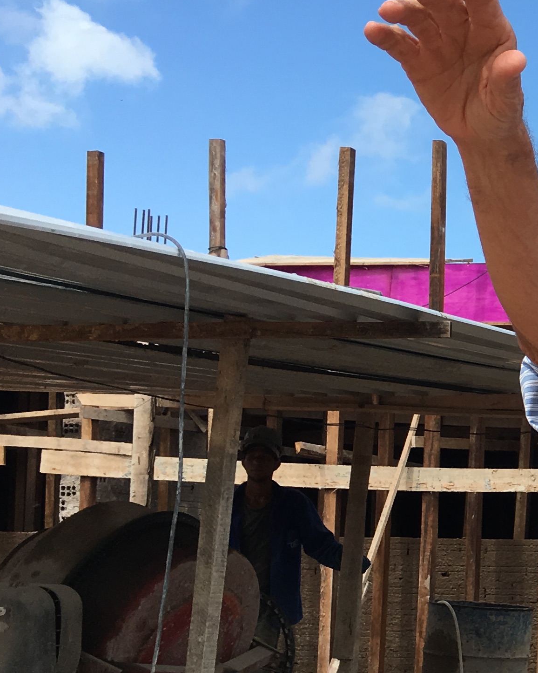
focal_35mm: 79
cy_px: 492
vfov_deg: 23.9
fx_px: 1572
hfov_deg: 16.9
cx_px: 883
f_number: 2.2
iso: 25
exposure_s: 1/1054
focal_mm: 4.15
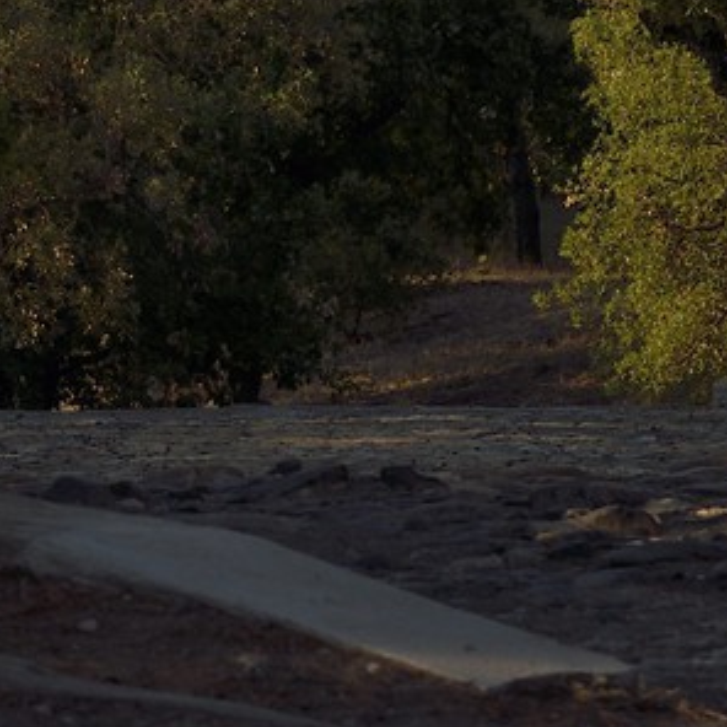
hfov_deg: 5.1
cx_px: 107
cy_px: -1120
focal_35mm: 344
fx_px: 8174
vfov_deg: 4.9
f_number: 8
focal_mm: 75
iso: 200
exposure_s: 1/250
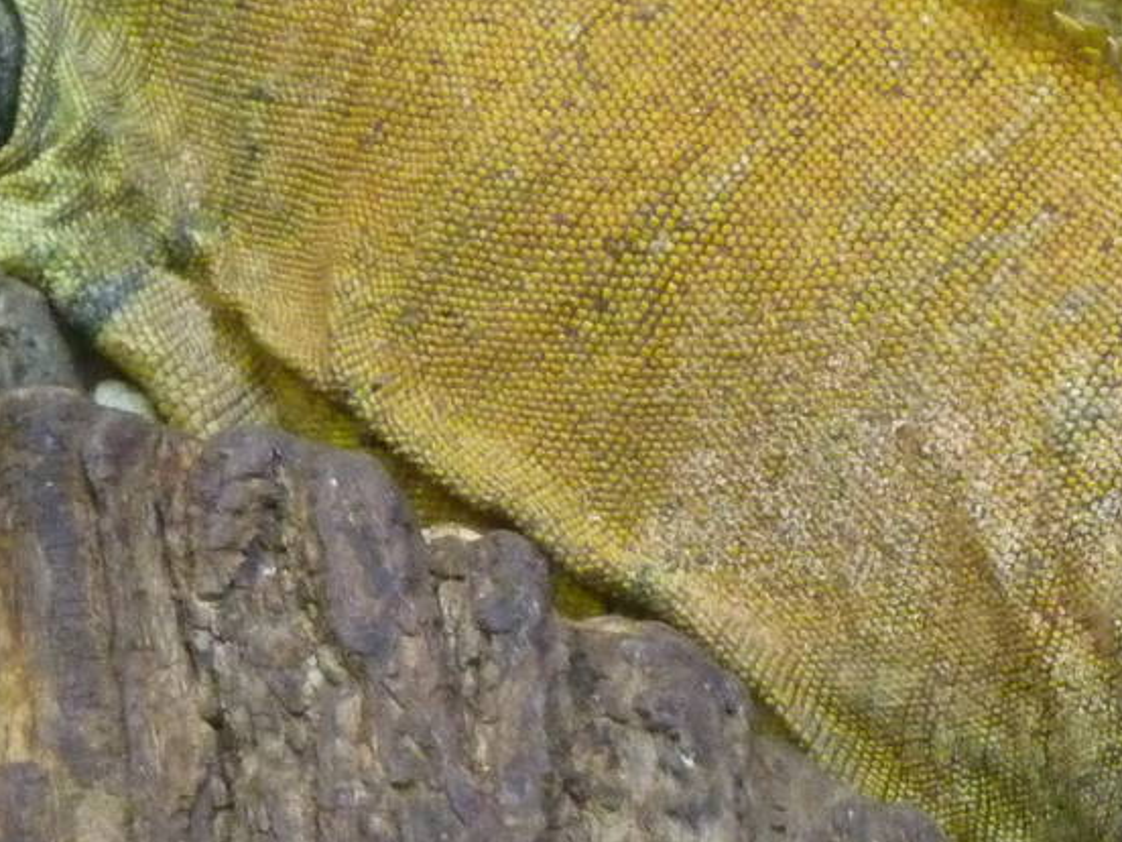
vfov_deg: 2.8
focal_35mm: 528
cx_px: 1293
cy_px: 535
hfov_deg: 3.7
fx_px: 17114
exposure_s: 1/50
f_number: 4.5
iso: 800
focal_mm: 29.9
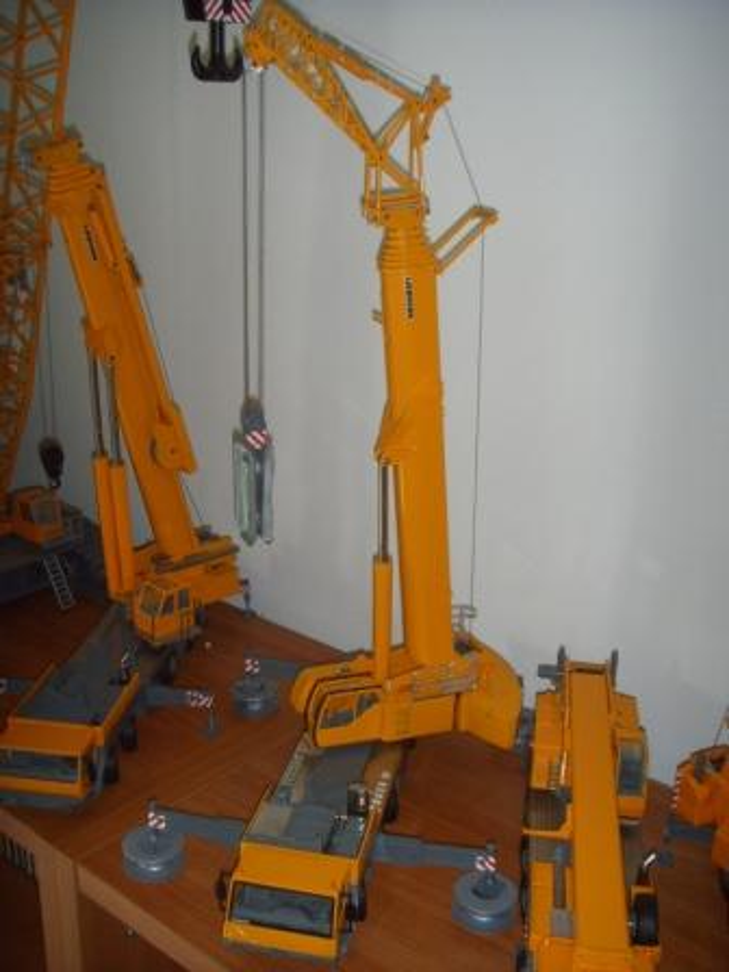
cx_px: 364
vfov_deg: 47.9
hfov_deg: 36.8
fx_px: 1095
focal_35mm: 39
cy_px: 486
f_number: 3.5
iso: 100
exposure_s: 1/45
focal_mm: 6.6
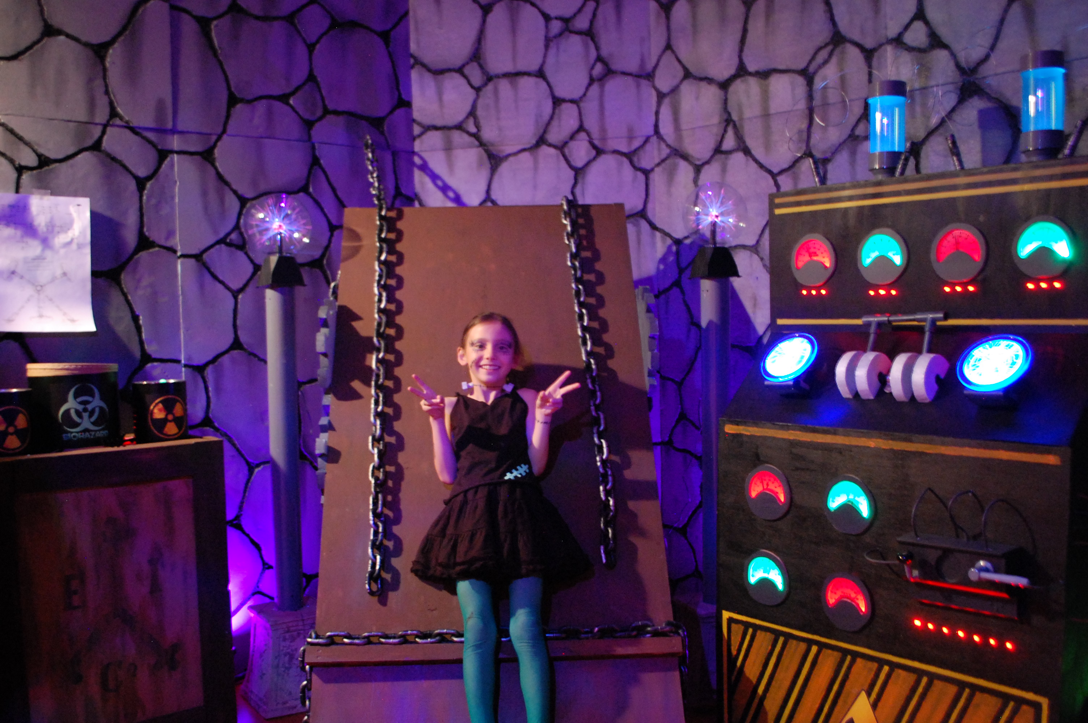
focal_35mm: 33
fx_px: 996
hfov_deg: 57.3
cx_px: 544
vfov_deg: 39.9
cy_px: 362
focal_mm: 22
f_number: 4
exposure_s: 1/2.5
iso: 1600
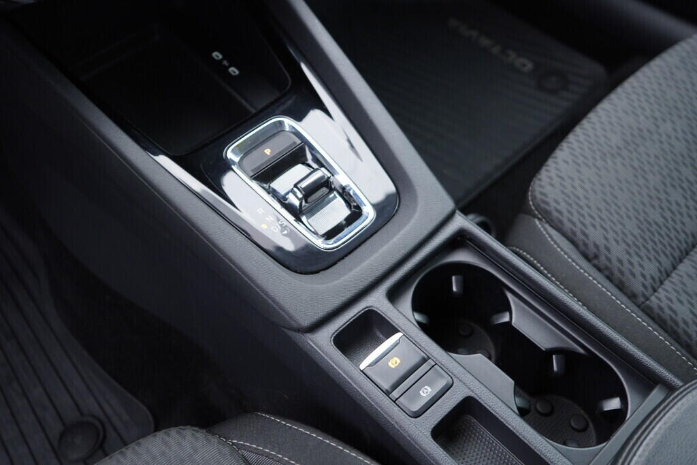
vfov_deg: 36.9
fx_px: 697
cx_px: 348
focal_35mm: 36
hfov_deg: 53.1
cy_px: 232
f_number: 2.8
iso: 320
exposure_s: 1/40
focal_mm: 24
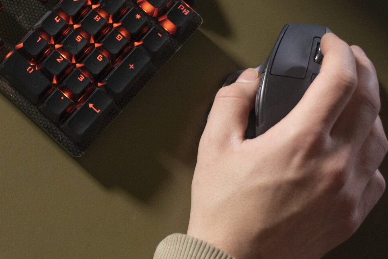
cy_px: 9
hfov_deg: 17.9
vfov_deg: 12.7
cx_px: -112
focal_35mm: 107
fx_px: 1153
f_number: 2.8
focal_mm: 40
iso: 1600
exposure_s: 1/160
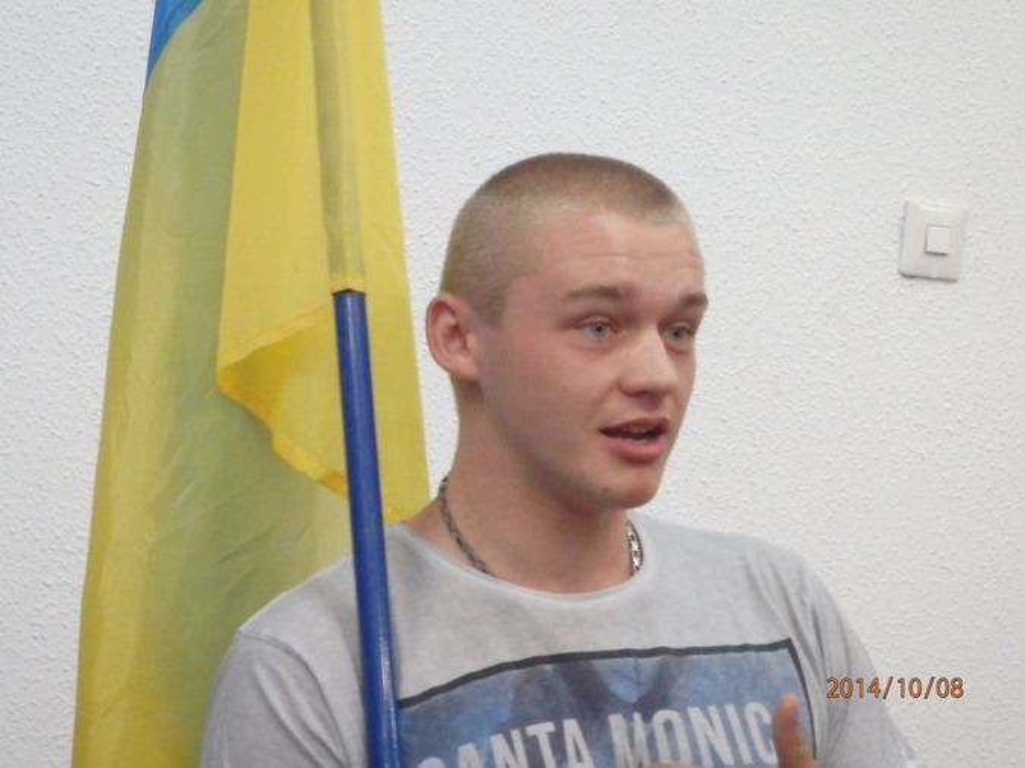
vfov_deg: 10.6
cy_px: 384
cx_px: 512
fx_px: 4145
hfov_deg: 14.1
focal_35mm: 140
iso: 1600
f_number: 5.9
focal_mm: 25
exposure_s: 1/30
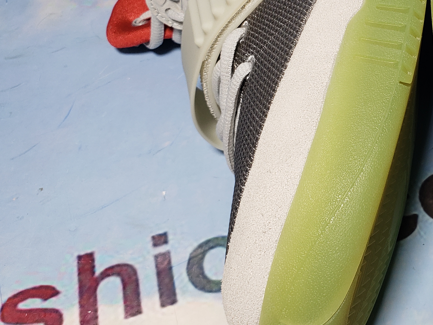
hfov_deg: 32.3
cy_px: 81
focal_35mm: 55
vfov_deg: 26.2
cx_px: 430
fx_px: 688
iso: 50
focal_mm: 4.3
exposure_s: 1/202
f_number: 2.4
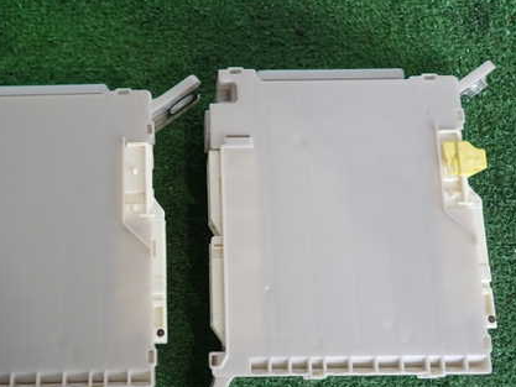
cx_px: 179
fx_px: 537
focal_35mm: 36
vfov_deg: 39.5
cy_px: 235
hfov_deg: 50.6
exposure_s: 1/60
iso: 100
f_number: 2
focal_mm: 4.5
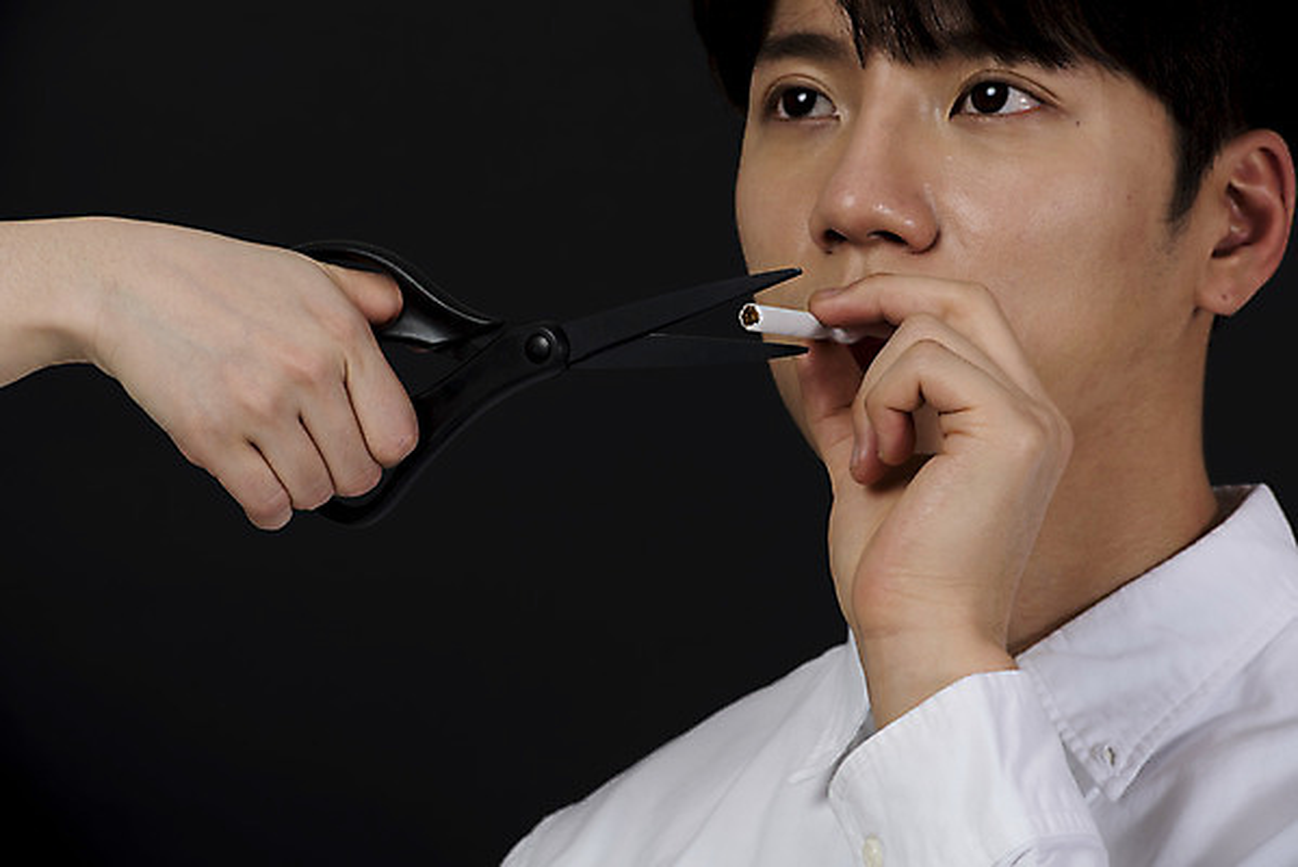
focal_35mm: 200
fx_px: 7214
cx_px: 649
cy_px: 434
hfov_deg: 10.3
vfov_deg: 6.9
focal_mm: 200
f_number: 13
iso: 100
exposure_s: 1/125
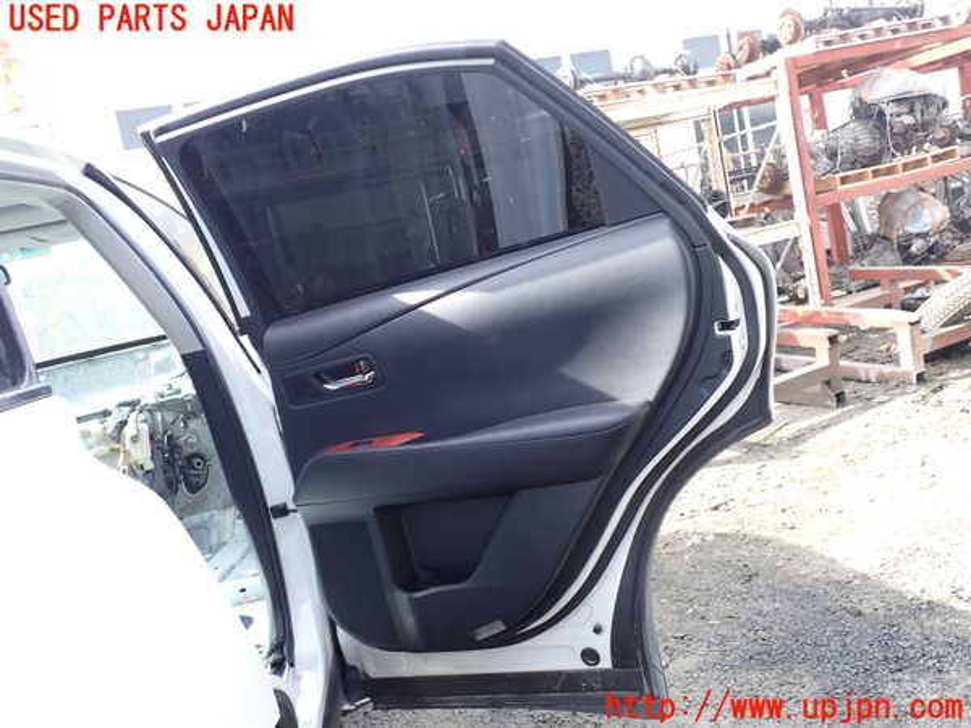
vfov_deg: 46.8
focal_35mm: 30
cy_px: 364
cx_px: 486
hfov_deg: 60.0
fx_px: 842
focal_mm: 5.4
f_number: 3.2
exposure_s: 1/100
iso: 100
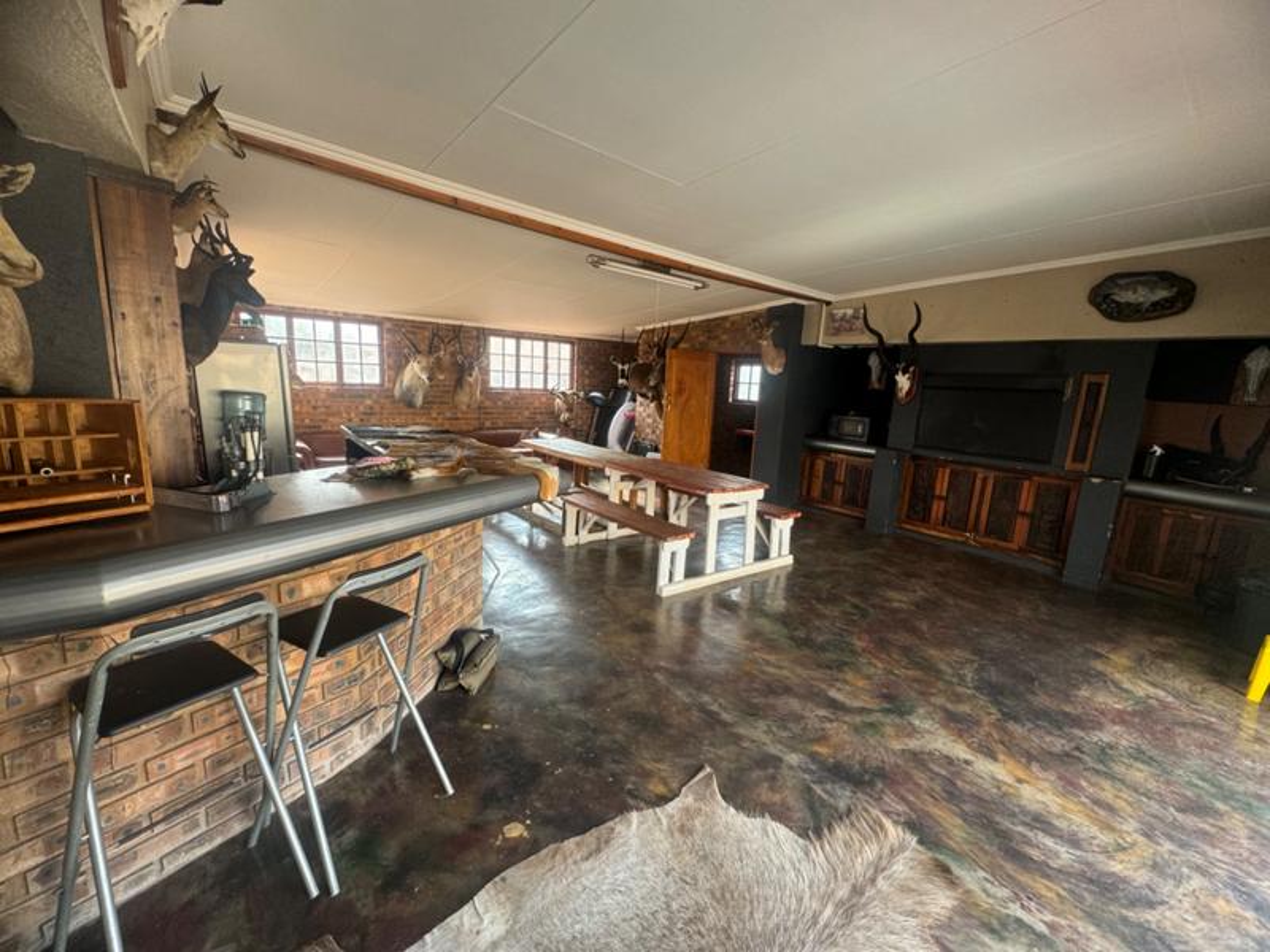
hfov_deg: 102.1
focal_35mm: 14
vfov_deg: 85.7
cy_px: 476
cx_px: 635
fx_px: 514
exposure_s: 1/99
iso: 125
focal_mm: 2.22
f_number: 2.2
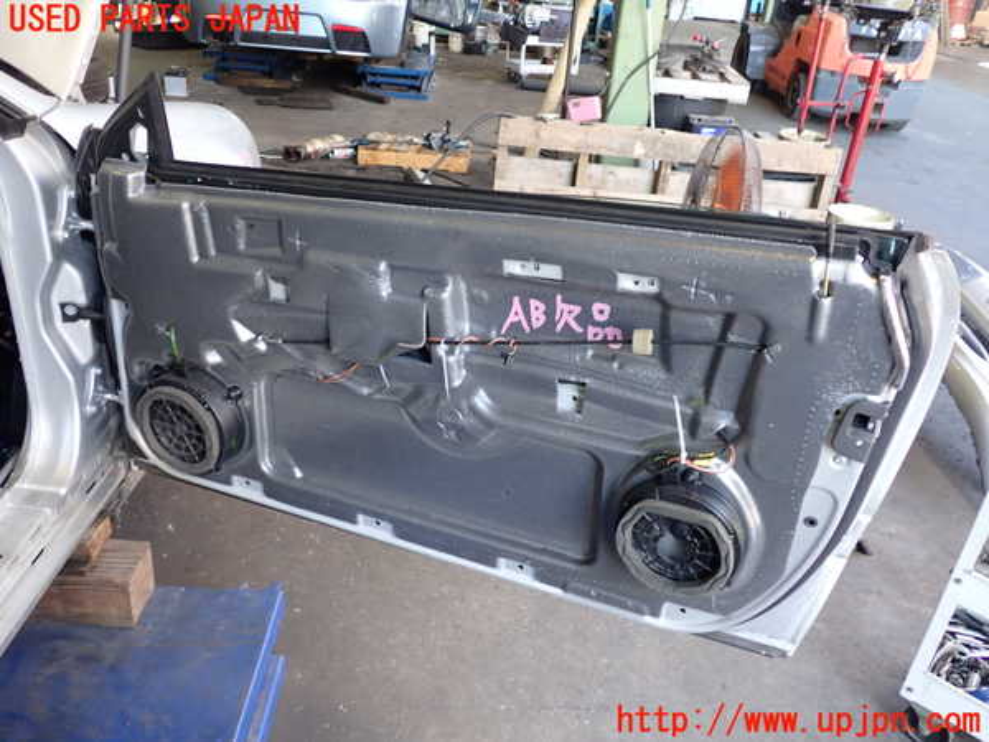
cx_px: 494
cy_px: 371
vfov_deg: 46.8
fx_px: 857
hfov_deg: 60.0
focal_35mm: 30
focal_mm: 5.4
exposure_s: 1/50
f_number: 2.3
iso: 200
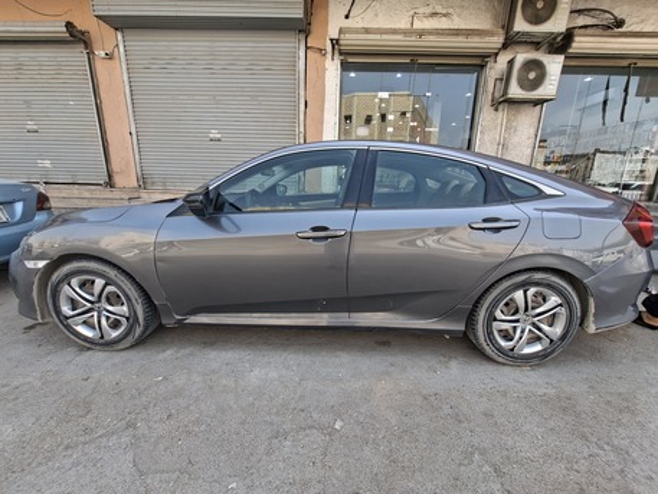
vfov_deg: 89.9
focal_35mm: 13
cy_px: 247
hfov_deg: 106.2
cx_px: 329
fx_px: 247
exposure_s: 1/148
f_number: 2.2
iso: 40
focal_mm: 1.74
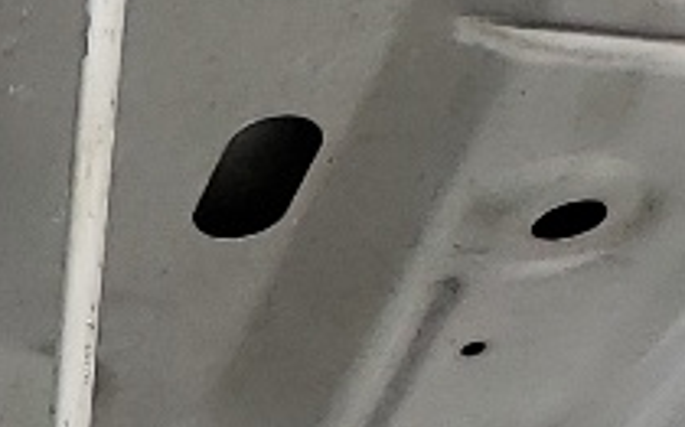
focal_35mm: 210
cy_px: 1760
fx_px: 3918
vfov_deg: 5.4
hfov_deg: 7.8
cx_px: -1729
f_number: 1.5
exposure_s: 1/1111
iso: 50
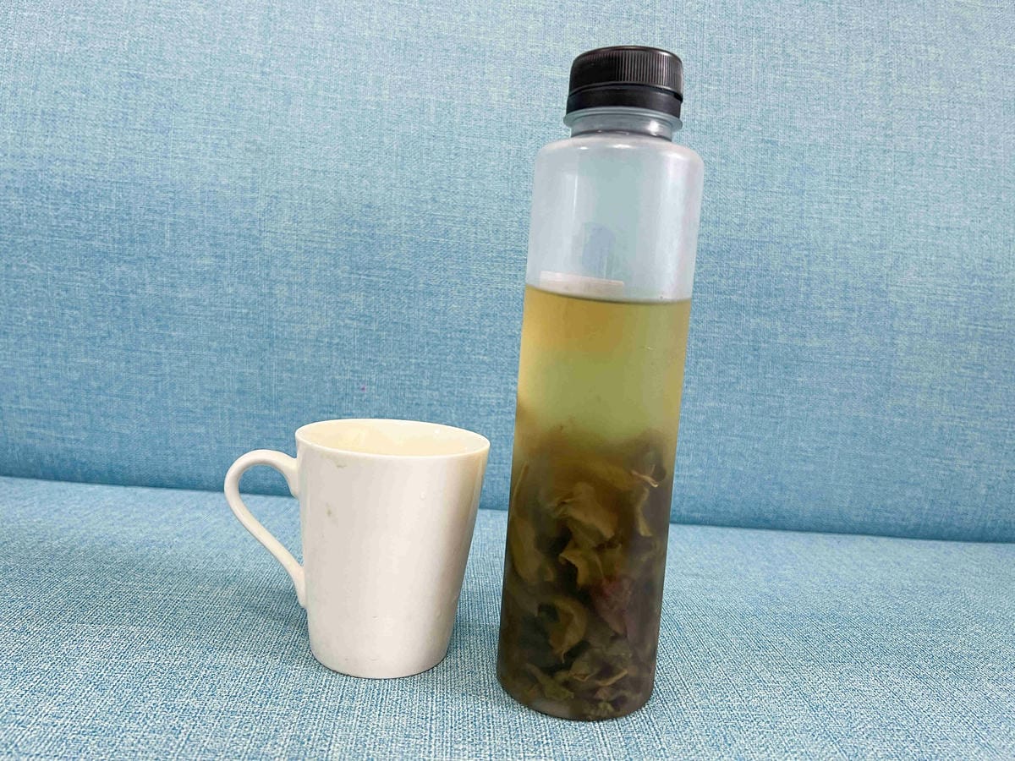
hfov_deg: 67.3
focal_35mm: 26
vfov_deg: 53.1
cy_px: 380
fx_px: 762
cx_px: 508
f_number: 1.5
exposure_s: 1/60
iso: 160
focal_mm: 5.7
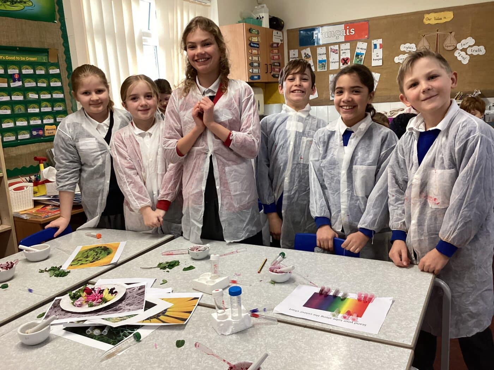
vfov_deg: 45.4
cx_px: 247
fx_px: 442
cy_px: 185
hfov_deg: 58.4
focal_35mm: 31
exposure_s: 1/50
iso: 100
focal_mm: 3.3
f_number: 2.4
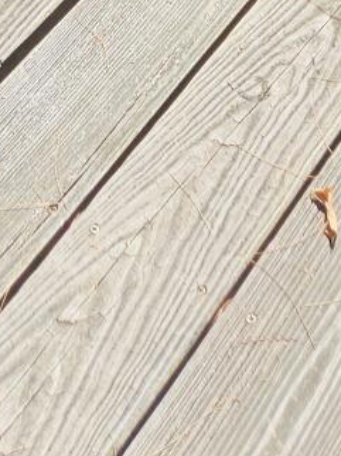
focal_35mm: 143
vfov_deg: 10.7
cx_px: -38
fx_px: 1881
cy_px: -793
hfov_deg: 10.2
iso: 32
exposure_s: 1/2000
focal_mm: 5.4
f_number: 1.8
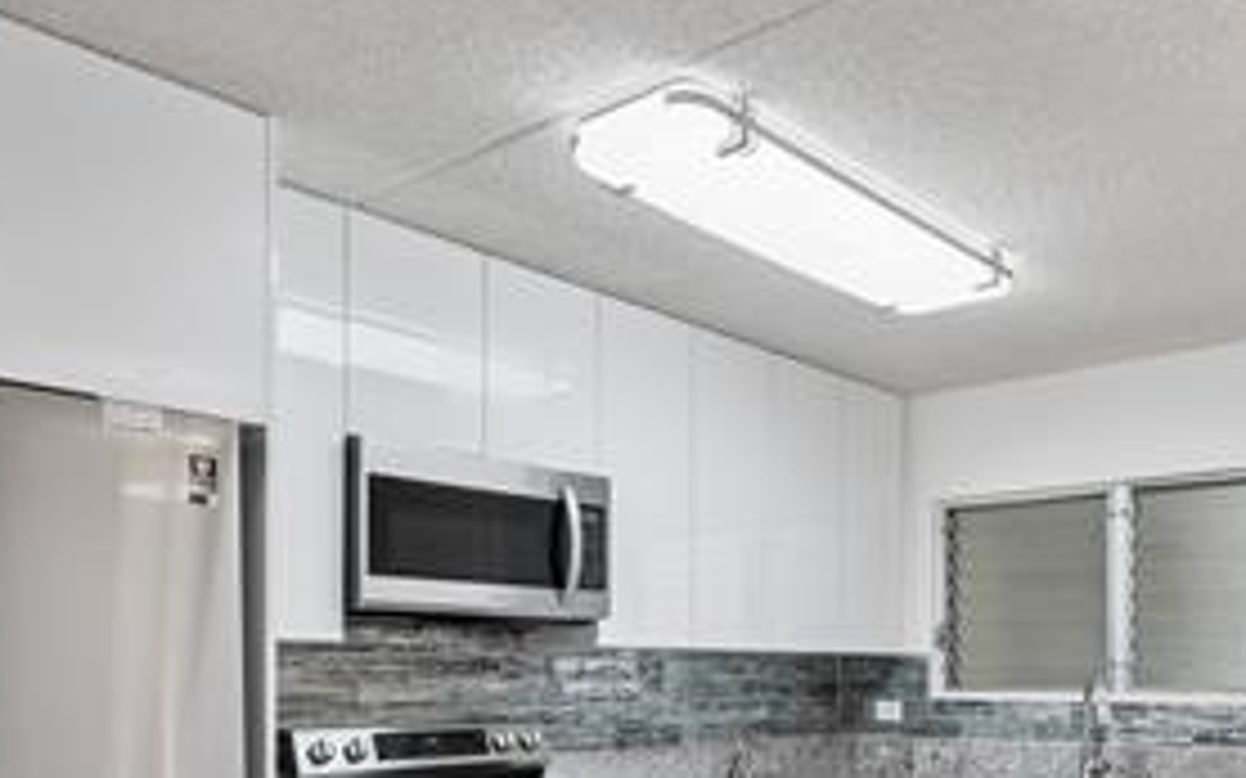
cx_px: 868
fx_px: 1120
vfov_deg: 36.7
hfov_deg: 56.4
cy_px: 643
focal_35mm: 33
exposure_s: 1/13
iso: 200
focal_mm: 14
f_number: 9
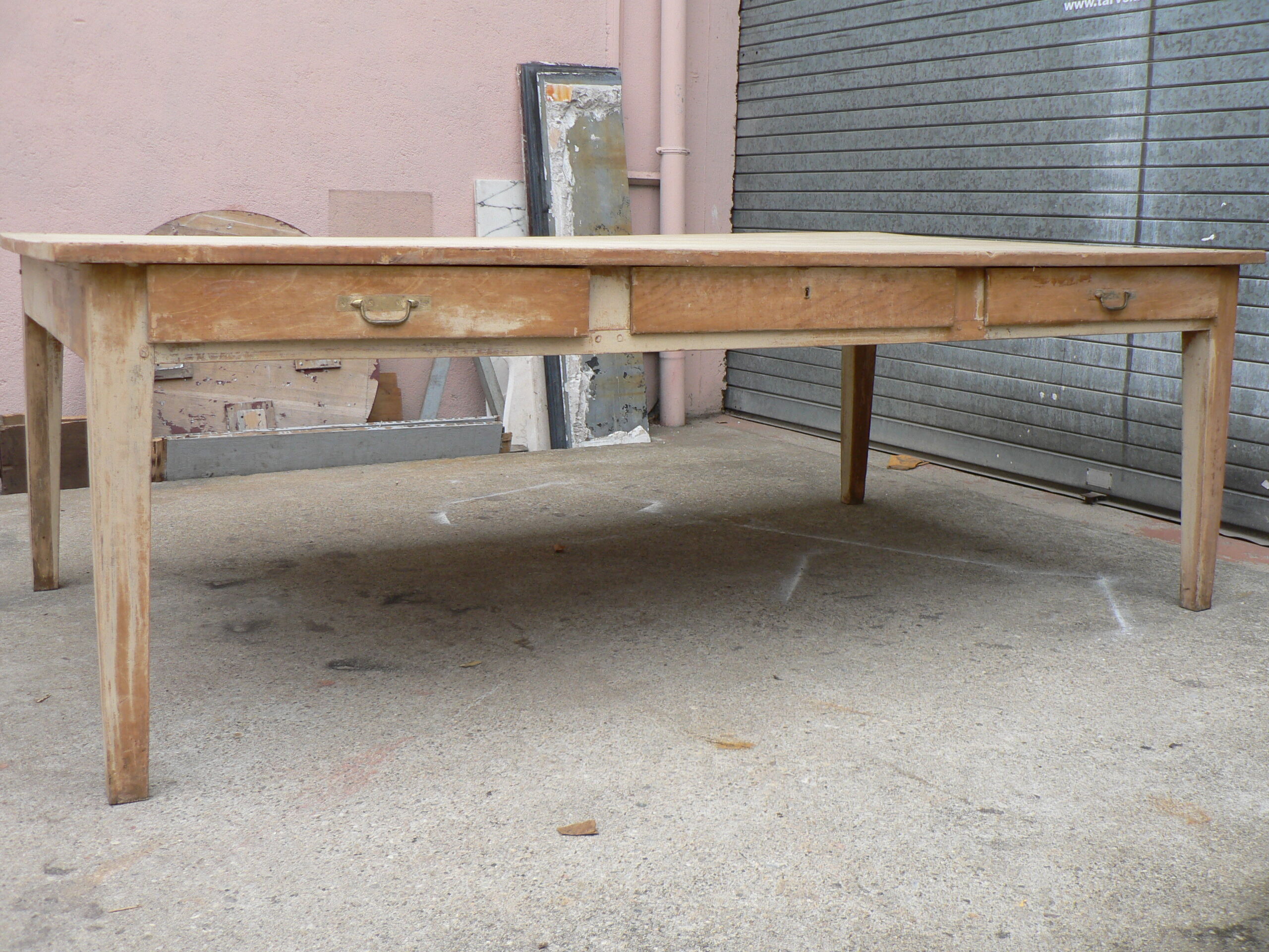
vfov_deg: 39.7
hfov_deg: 51.4
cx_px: 634
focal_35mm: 36
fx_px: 1320
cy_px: 476
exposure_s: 1/125
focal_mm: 6
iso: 80
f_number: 2.8
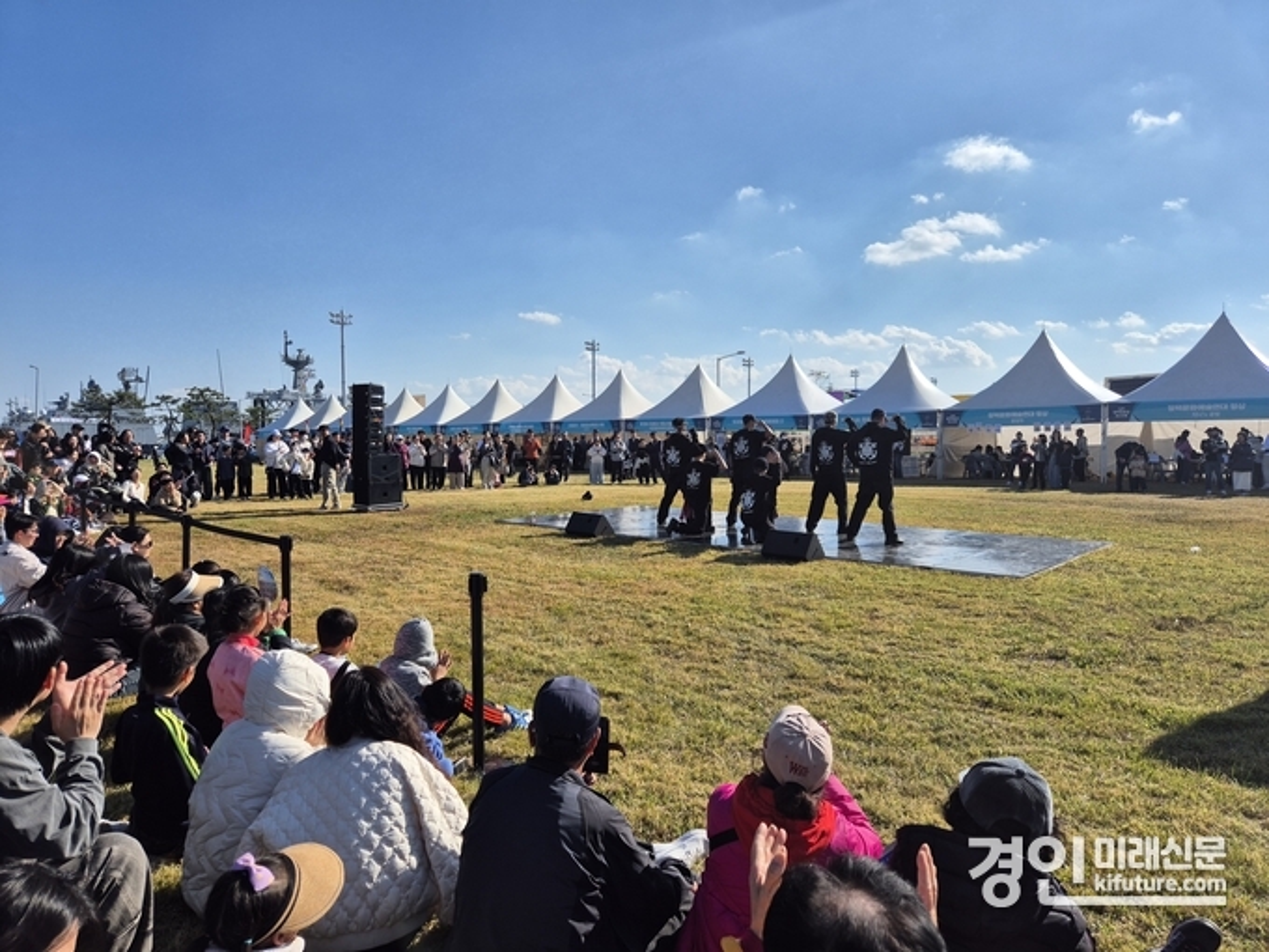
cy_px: 476
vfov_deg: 58.9
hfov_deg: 73.9
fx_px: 843
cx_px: 634
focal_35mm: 23
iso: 25
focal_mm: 5.4
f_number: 1.8
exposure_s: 1/2552
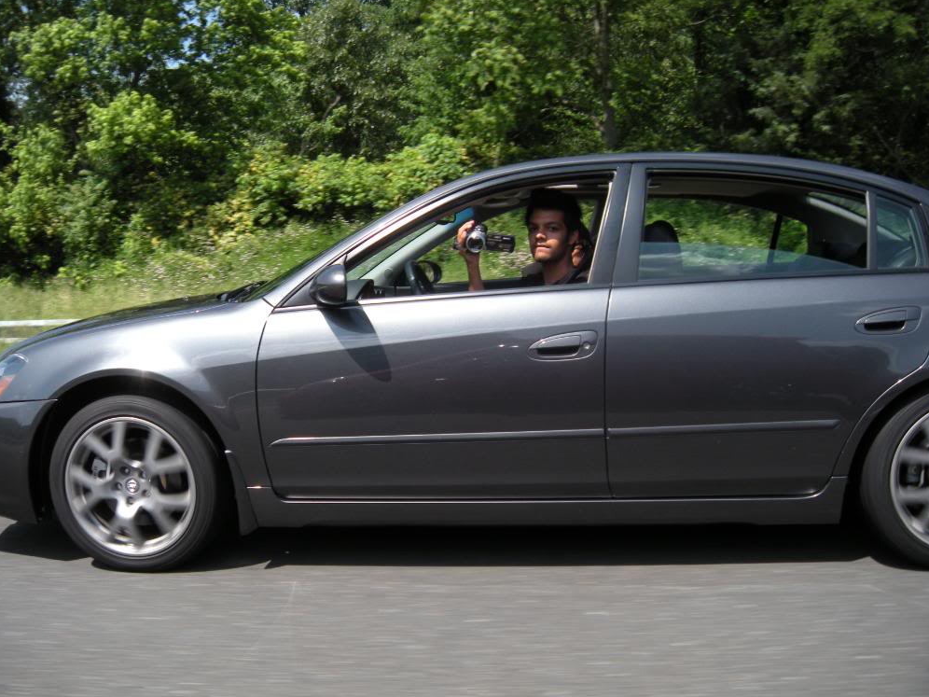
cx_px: 475
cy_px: 340
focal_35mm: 36
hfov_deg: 51.4
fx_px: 966
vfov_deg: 39.7
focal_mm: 5.9
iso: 64
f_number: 3.8
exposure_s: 1/432
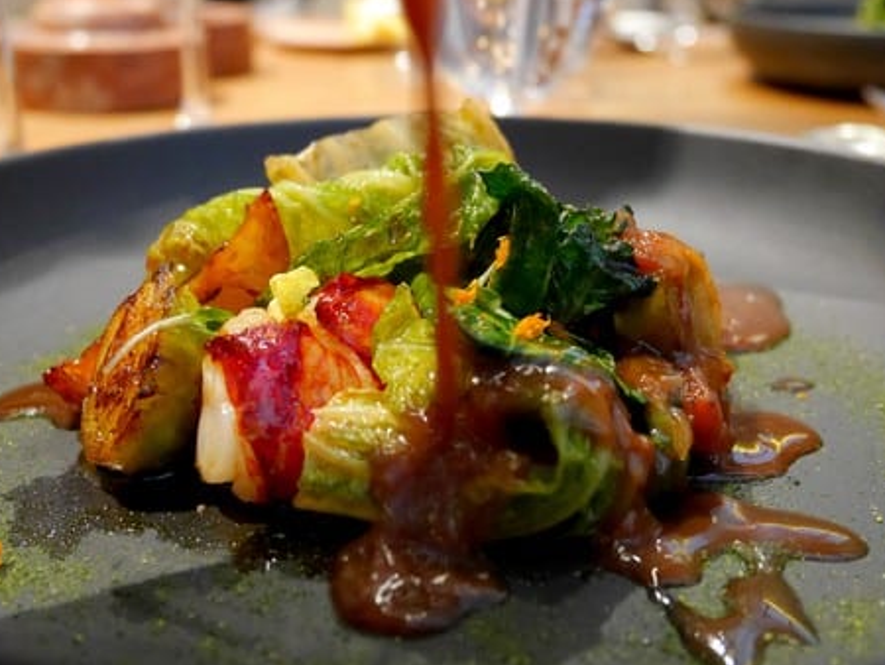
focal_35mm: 40
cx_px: 435
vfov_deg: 35.9
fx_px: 1023
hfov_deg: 46.8
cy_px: 274
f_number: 3.7
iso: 3200
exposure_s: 1/50
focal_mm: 15
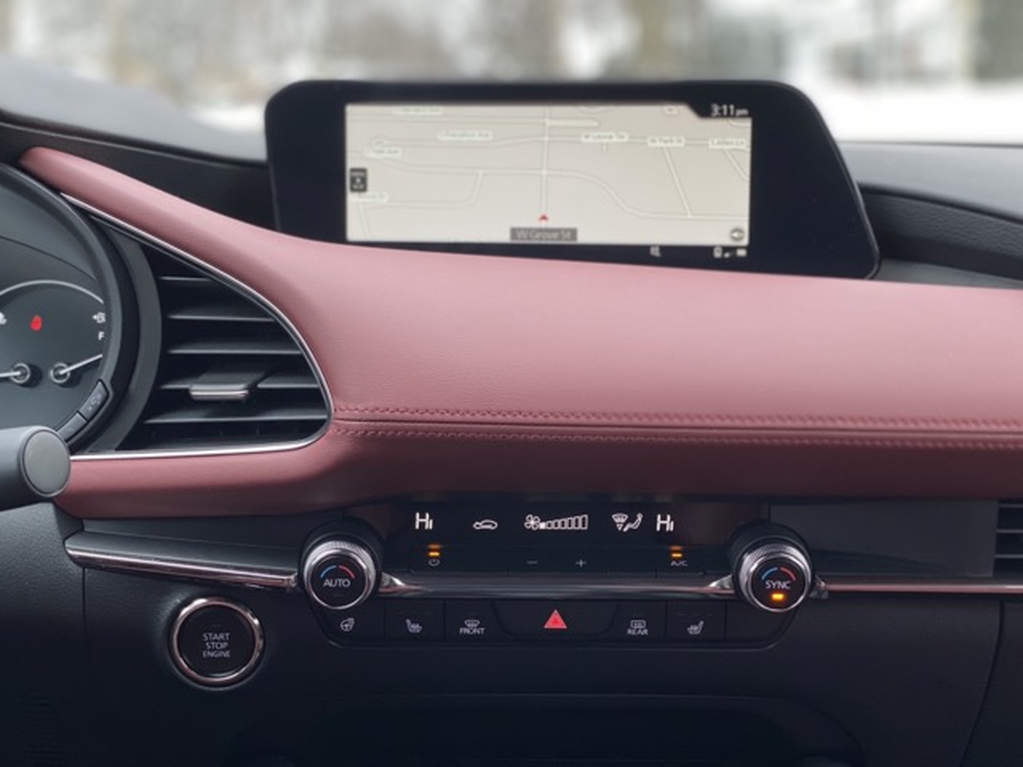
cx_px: 512
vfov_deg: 28.0
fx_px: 1537
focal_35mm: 52
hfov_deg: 36.8
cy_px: 384
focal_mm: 6
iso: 50
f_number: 2
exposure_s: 1/98
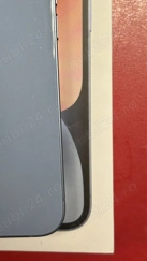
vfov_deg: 24.4
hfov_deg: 13.8
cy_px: 61
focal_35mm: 86
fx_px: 595
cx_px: -11
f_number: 1.78
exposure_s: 1/50
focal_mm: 6.86
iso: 100
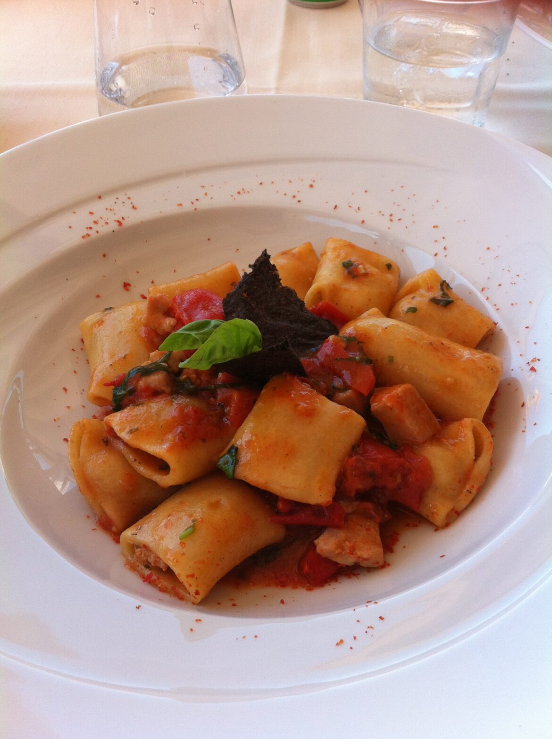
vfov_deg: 52.7
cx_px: 276
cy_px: 370
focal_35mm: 35
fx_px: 746
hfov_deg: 40.6
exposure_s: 1/251
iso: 80
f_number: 2.8
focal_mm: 3.85
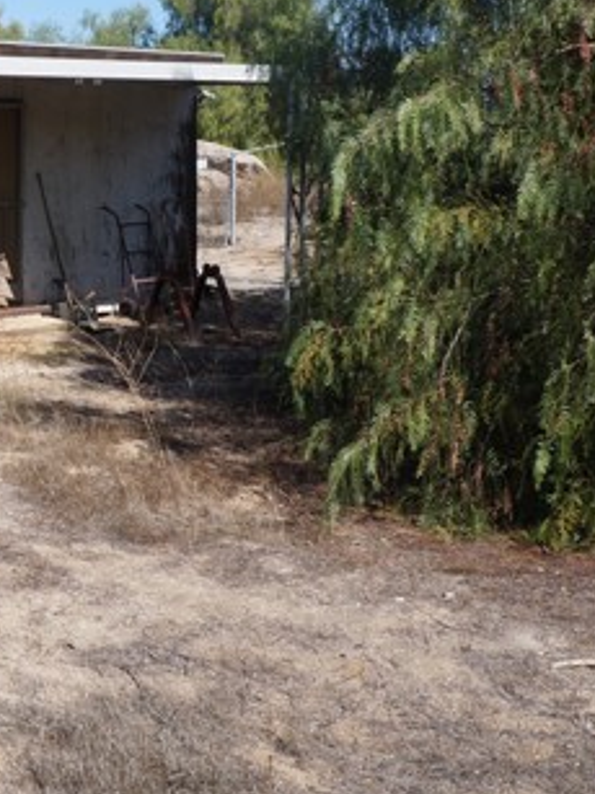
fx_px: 1238
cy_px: 288
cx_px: -80
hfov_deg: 24.9
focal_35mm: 54
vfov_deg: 35.3
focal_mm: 18
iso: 100
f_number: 11
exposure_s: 1/125
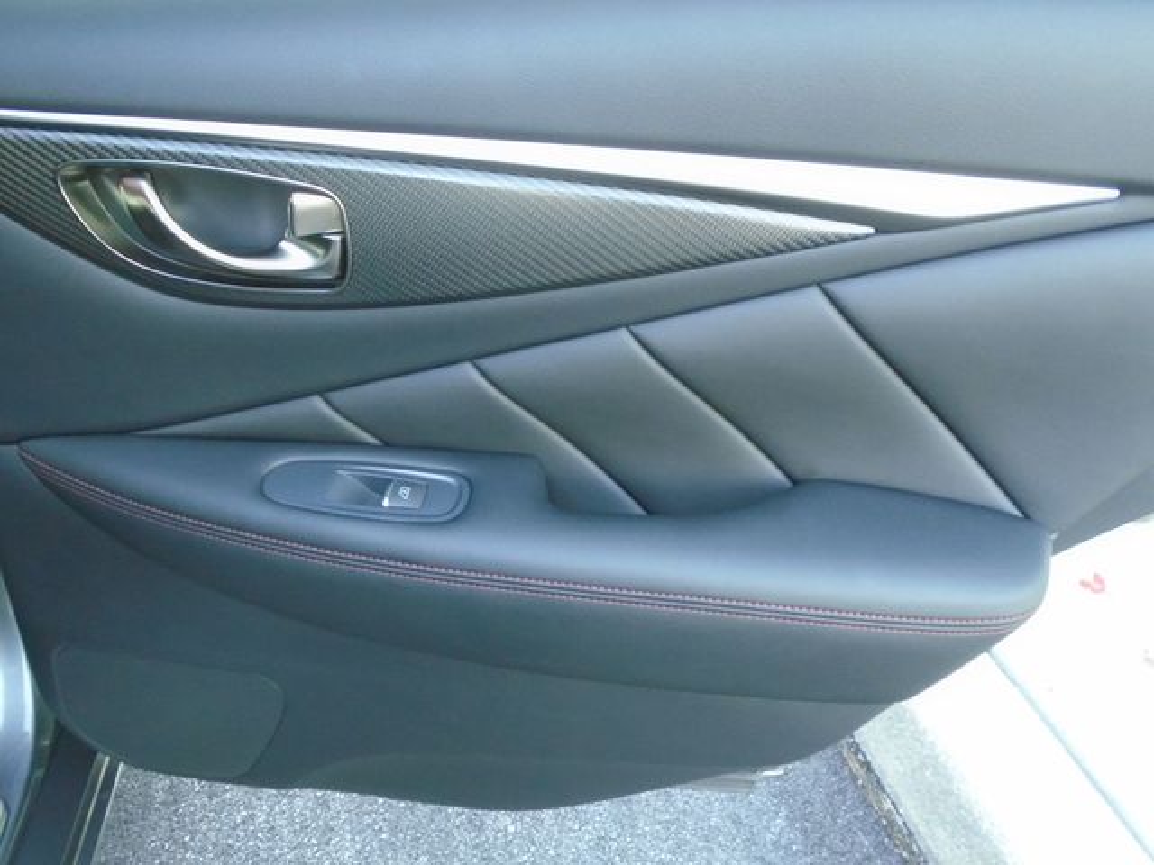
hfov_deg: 67.3
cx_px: 577
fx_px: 867
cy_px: 432
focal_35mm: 26
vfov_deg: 53.1
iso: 320
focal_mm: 4.6
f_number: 3.2
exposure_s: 1/30
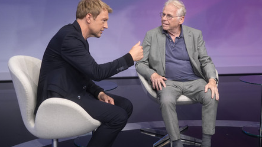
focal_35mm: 48
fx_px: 333
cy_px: 71
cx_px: 130
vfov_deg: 24.9
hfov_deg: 42.9
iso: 640
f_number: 2.2
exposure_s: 1/250
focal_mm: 30
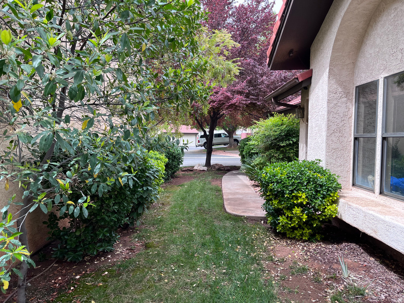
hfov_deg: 67.3
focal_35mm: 26
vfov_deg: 53.1
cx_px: 202
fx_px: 303
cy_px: 152
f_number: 1.6
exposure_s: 1/577
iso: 50
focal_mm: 5.1
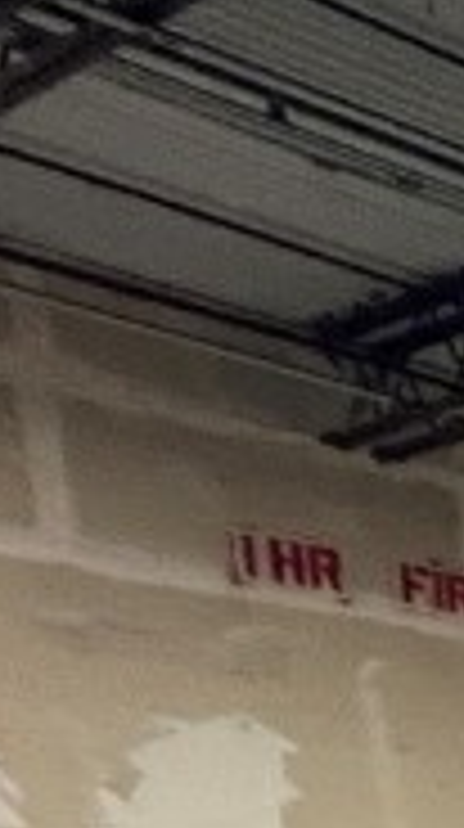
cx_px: 2063
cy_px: 1310
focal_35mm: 79
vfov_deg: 21.6
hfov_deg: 7.3
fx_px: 1734
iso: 250
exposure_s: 1/60
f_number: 1.8
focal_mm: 1.57
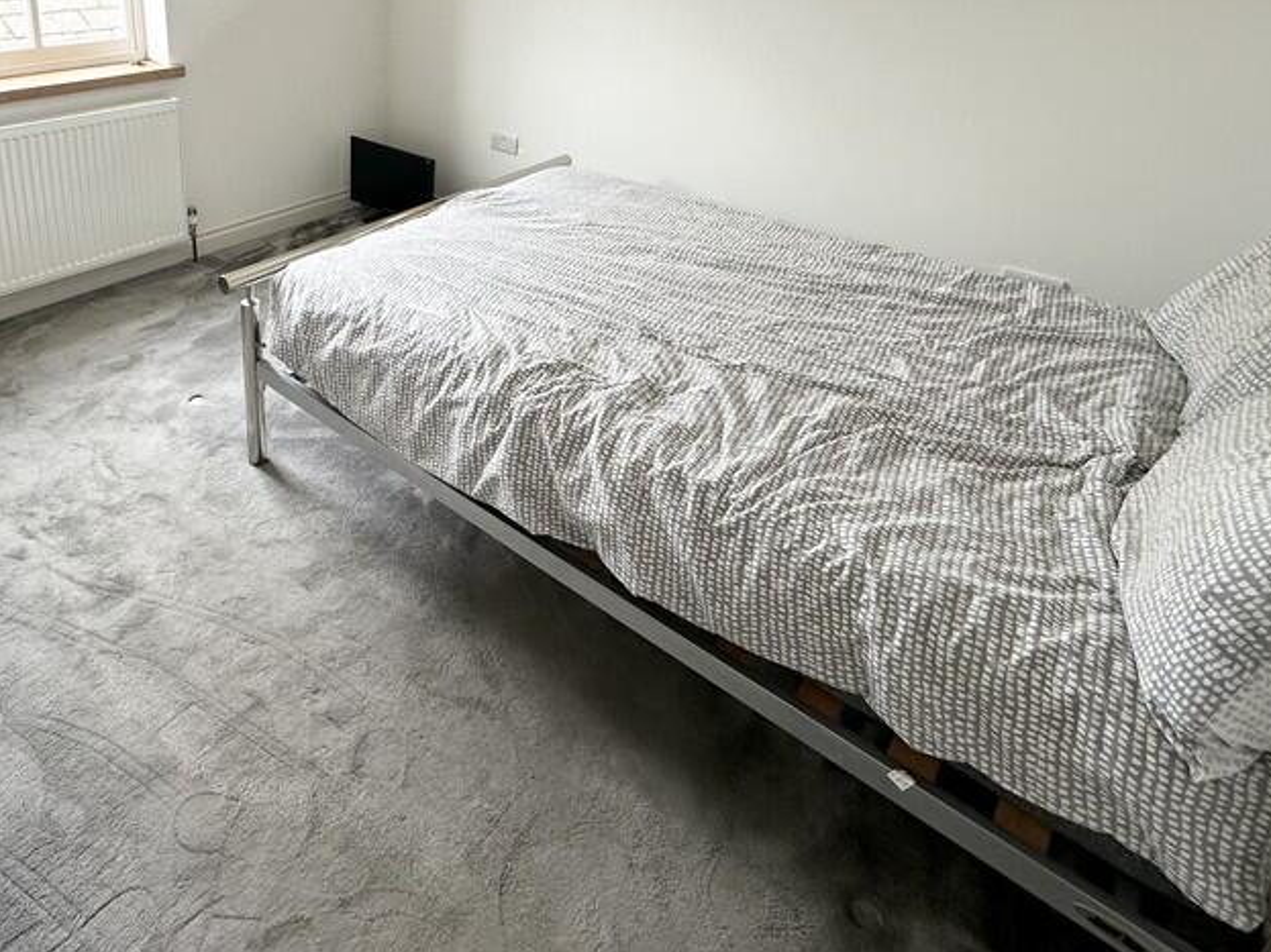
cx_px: 420
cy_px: 175
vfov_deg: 54.4
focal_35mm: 23
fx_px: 844
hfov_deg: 71.7
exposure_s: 1/99
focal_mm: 2.22
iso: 100
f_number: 2.2
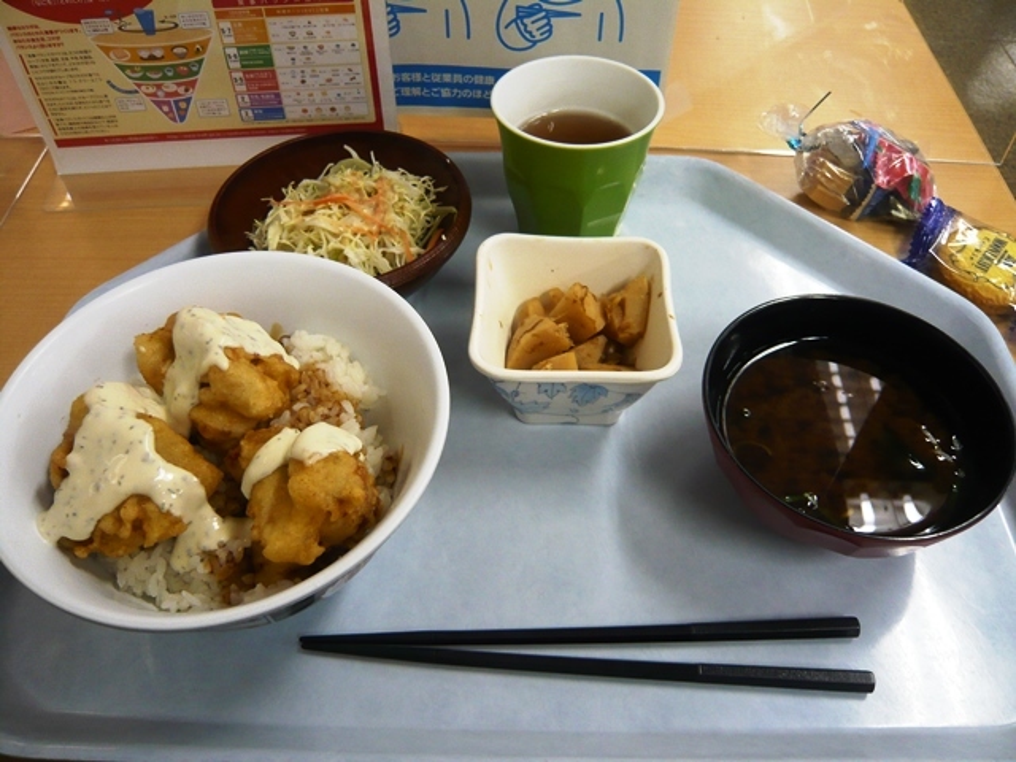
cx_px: 508
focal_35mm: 28
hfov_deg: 63.4
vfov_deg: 49.7
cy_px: 381
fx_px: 822
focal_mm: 4.6
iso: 200
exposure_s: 1/25
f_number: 2.8
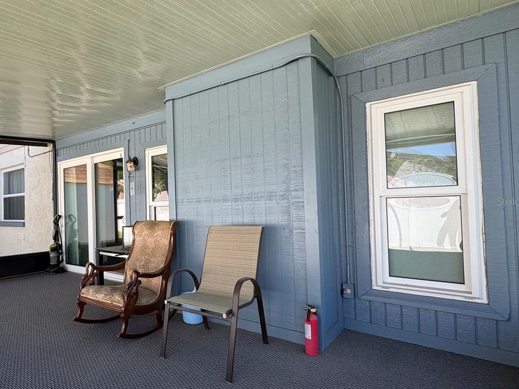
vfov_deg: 61.1
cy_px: 201
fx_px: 330
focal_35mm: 22
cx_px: 137
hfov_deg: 71.7
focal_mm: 2.22
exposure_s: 1/162
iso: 40
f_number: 2.2
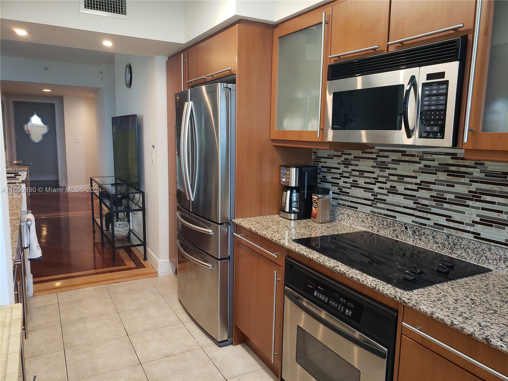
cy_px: 190
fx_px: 382
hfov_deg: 67.3
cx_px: 254
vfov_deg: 53.1
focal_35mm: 26
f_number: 2.4
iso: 100
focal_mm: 4.3
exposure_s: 1/24
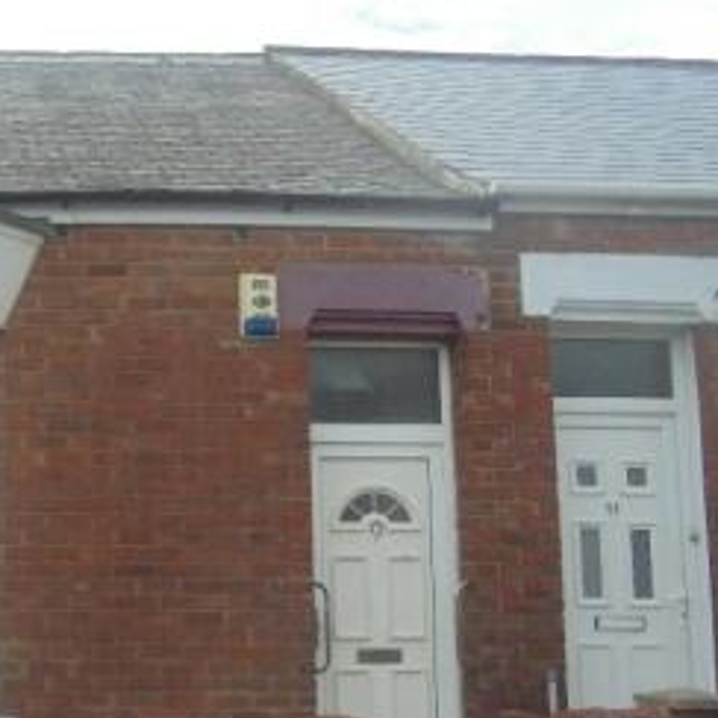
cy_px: 431
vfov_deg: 31.0
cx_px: -87
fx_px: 1291
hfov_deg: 28.1
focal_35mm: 55
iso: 100
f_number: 3.5
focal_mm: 4.6
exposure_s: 1/640
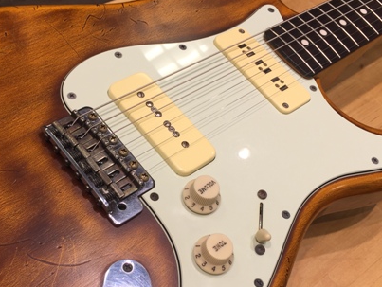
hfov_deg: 41.1
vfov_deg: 31.3
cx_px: 168
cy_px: 188
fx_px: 508
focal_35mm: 46
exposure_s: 1/152
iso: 32
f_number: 2.2
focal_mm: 4.15
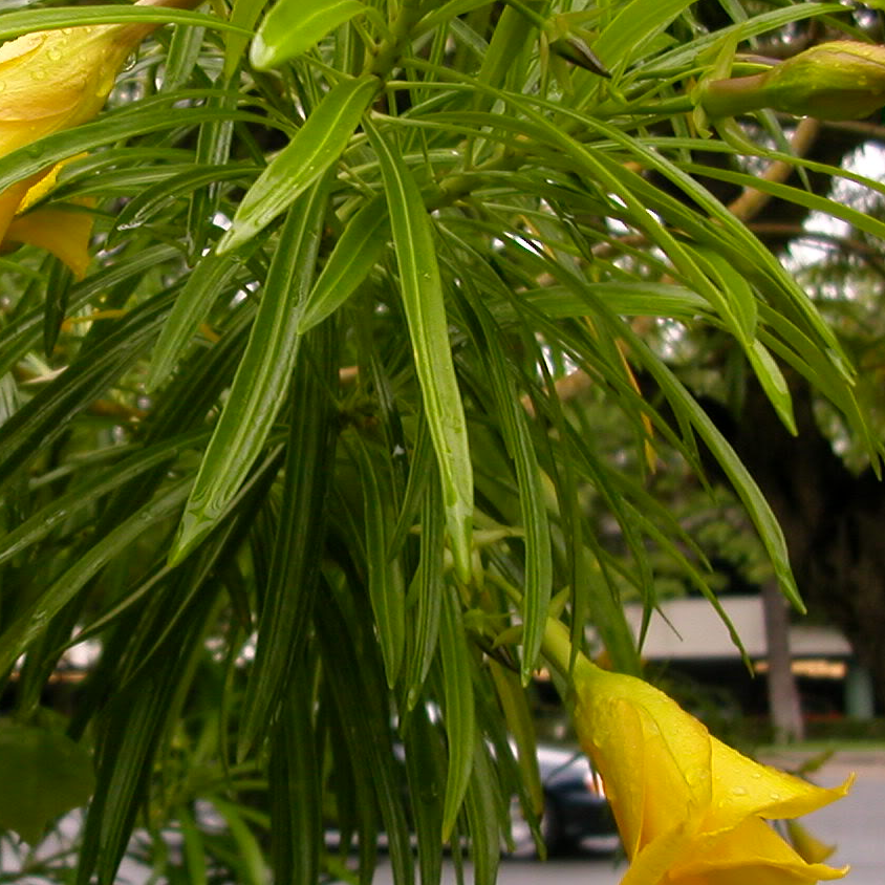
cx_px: 121
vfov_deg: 27.6
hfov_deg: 26.9
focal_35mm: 62
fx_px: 1793
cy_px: 559
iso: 100
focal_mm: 5.6
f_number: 2.7
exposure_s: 1/327
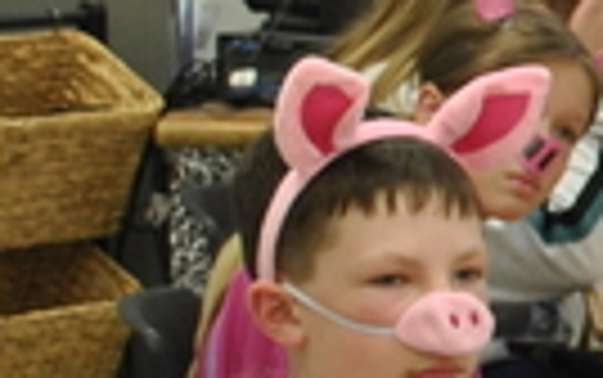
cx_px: 1440
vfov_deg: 4.7
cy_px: 331
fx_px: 4622
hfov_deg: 7.0
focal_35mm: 281
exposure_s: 1/30
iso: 250
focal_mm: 24
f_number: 4
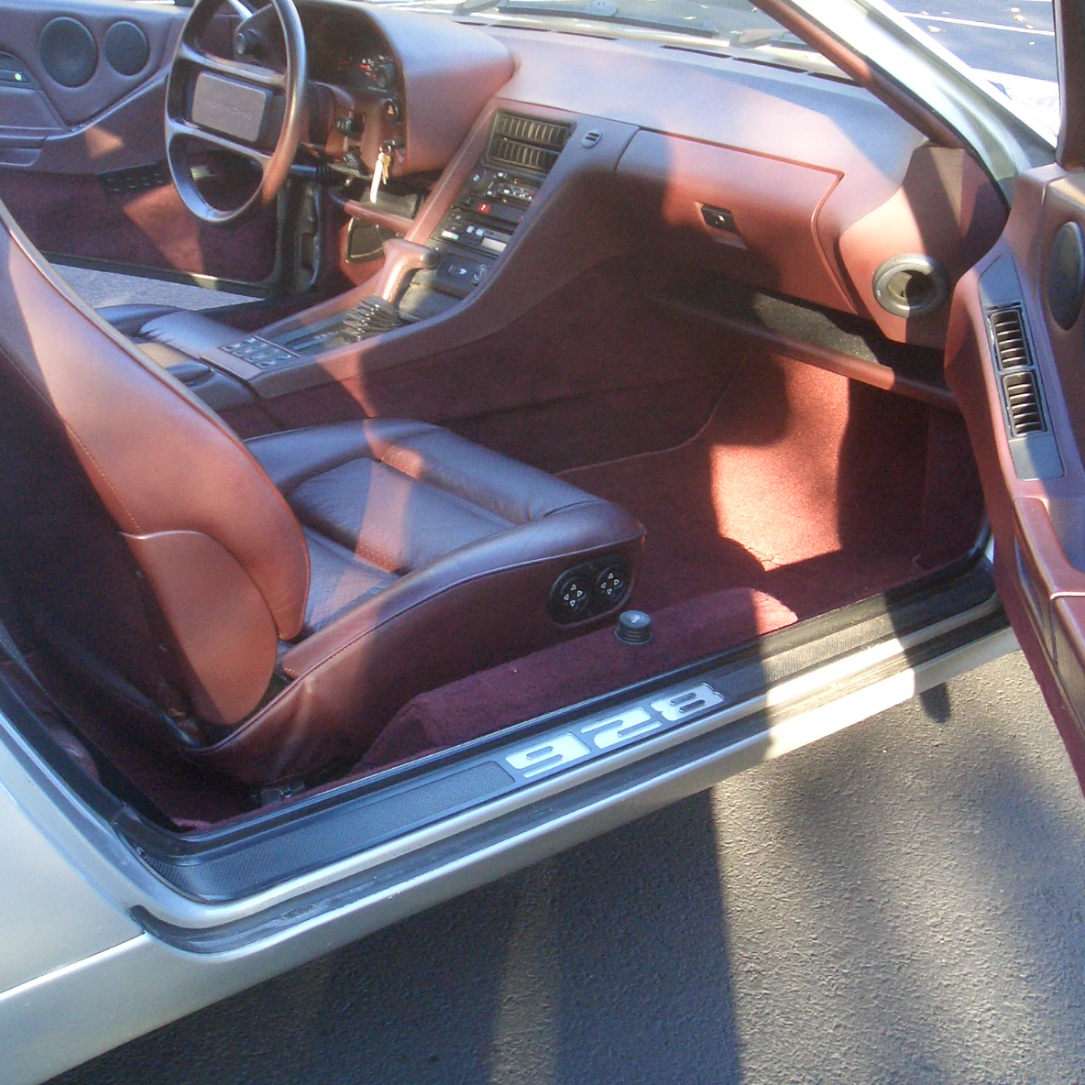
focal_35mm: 43
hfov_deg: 39.1
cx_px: 593
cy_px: 548
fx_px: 1525
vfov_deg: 39.2
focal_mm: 4.8
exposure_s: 1/60
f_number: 4
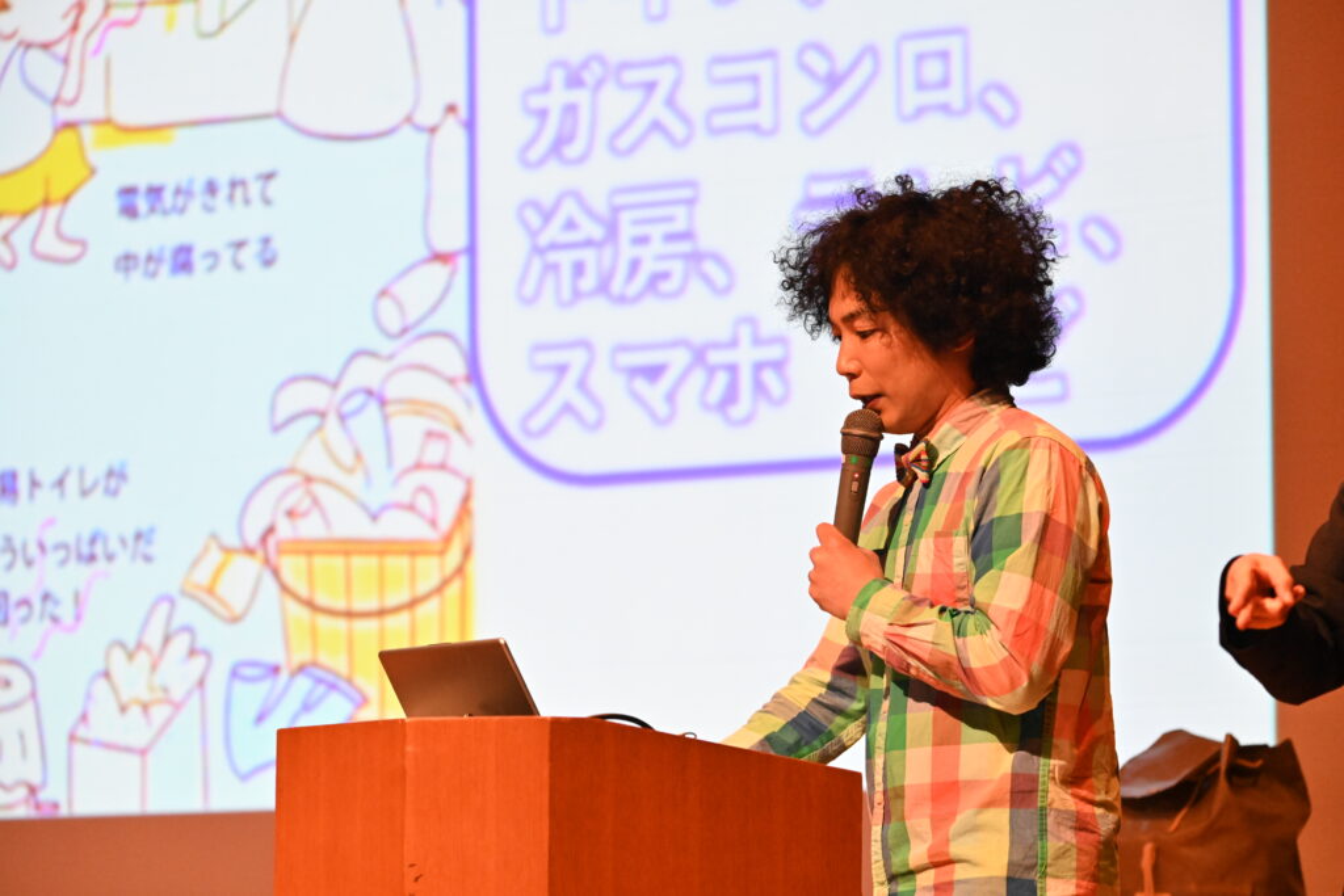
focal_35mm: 180
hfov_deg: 11.4
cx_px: 672
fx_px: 6720
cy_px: 448
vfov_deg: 7.6
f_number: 5.3
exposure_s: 1/125
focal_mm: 180
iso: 5000
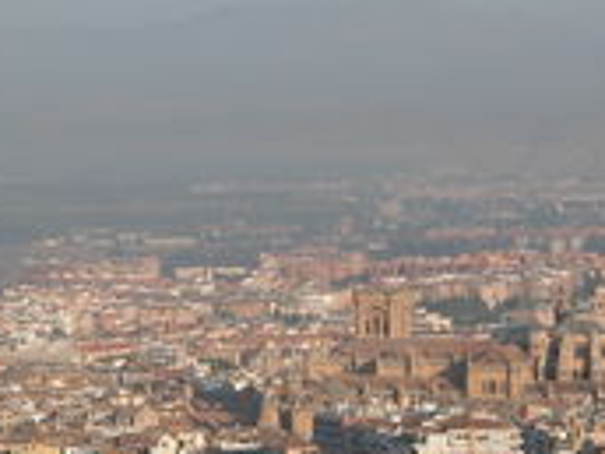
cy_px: 359
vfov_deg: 5.5
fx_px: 4719
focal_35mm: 270
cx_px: 200
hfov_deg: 7.3
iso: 100
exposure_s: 1/440
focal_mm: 29.5
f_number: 5.3
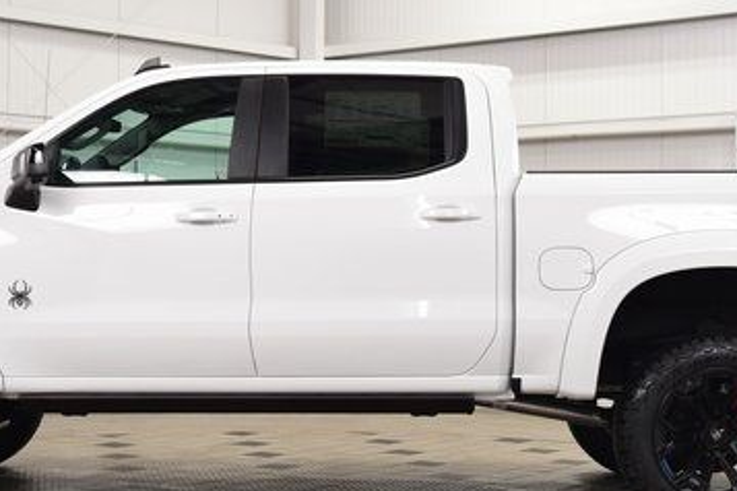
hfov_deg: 26.0
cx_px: 328
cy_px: 259
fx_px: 1595
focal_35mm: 78
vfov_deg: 17.5
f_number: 8
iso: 1100
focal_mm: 29
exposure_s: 1/60
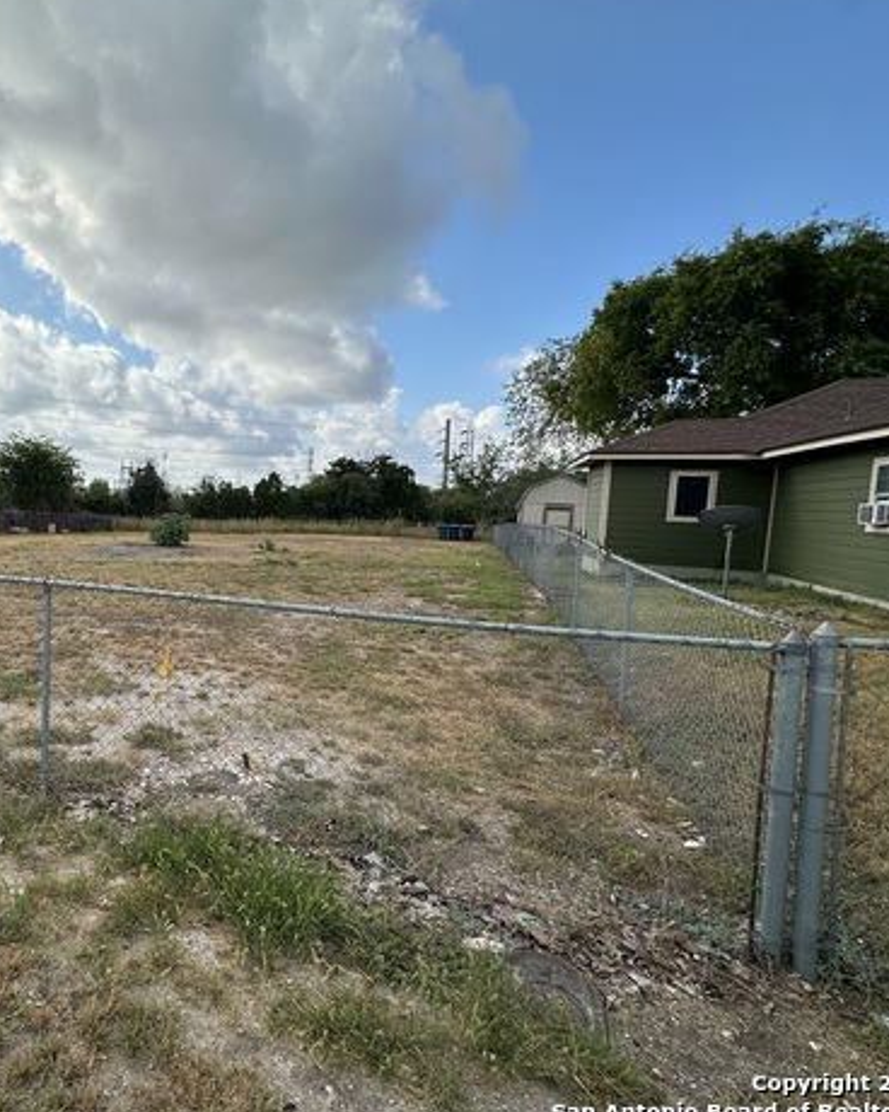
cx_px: 172
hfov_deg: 64.3
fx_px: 625
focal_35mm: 19
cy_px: 546
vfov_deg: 83.3
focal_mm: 2.22
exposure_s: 1/2132
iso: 50
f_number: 2.2
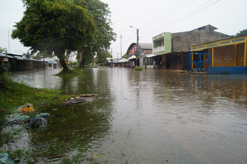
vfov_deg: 47.8
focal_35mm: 27
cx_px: 124
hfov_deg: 67.4
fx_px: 185
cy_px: 82
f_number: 5.6
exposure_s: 1/80
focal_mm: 18
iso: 100
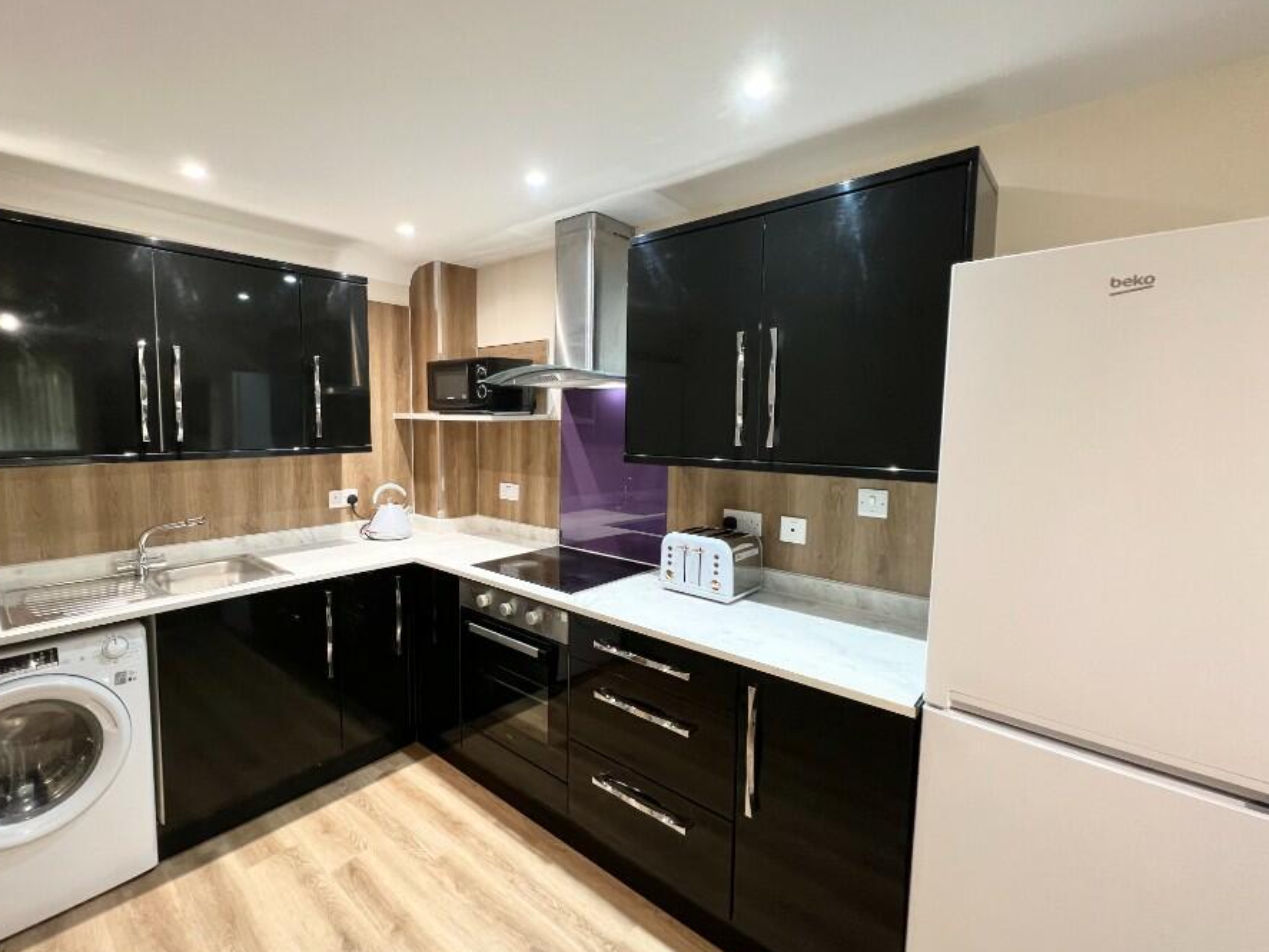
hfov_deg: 97.9
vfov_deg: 81.8
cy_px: 466
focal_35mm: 15
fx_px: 550
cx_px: 575
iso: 320
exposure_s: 1/50
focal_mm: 1.57
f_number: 1.8
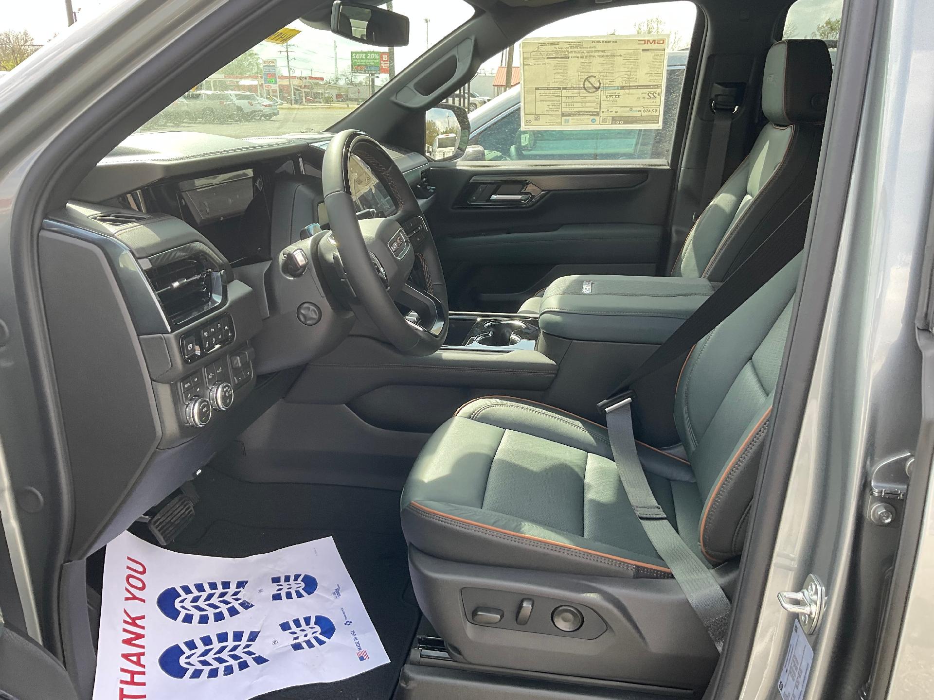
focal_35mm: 29
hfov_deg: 61.7
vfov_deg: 48.2
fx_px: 782
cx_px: 467
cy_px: 350
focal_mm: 3
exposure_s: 1/156
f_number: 1.8
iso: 16
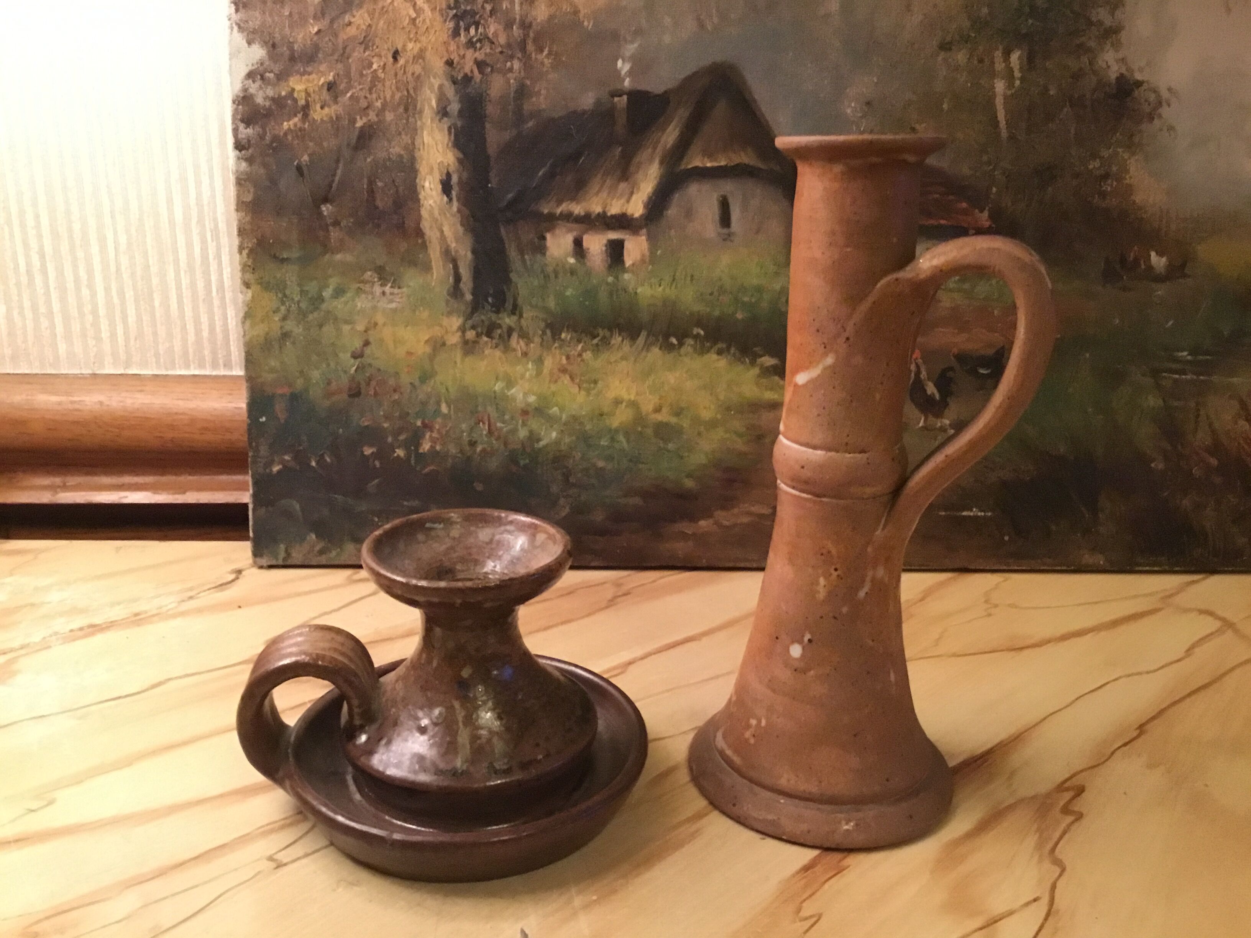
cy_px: 469
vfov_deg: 45.4
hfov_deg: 58.4
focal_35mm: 31
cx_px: 626
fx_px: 1120
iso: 250
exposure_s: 1/17
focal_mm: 3.3
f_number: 2.4
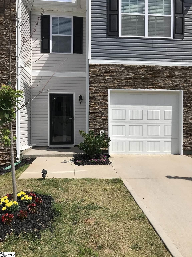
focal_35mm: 28
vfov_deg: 63.4
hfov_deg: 49.7
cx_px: 96
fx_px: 207
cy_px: 128
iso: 20
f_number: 1.8
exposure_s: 1/3831
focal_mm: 3.99
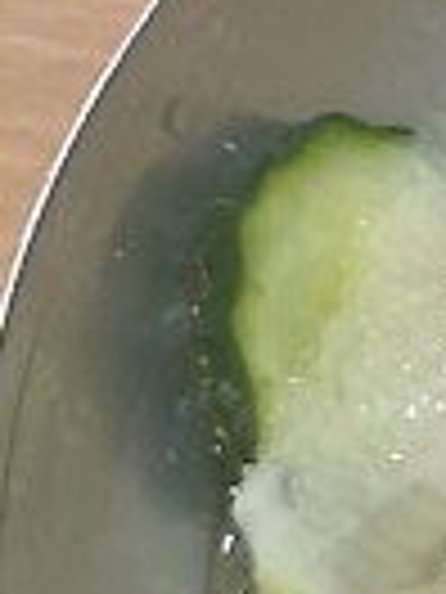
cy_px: 513
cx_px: 1343
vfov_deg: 11.4
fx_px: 2972
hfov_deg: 7.5
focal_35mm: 173
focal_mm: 4.3
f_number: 2.4
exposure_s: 1/60
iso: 250
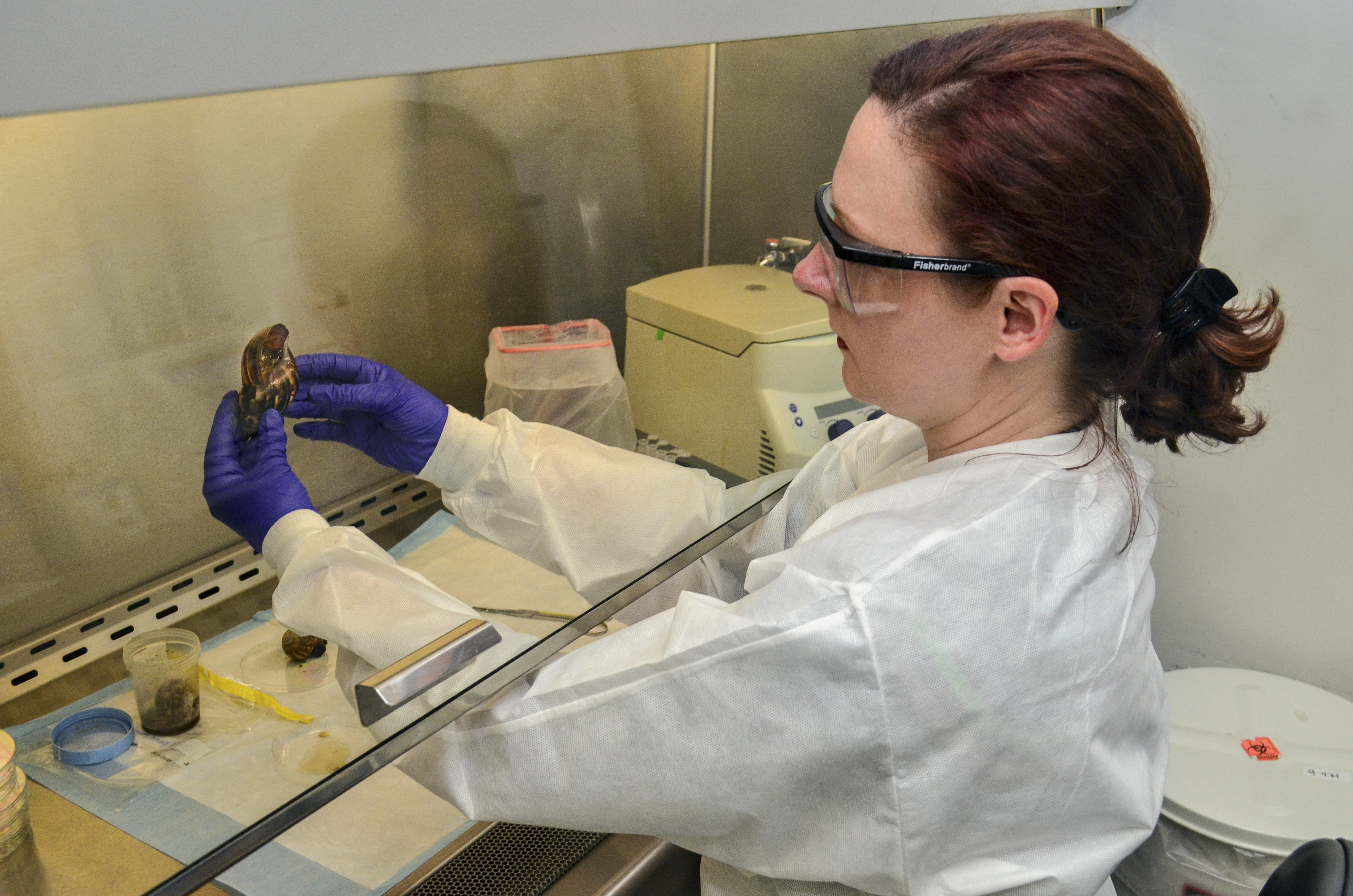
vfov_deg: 36.7
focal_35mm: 36
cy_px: 448
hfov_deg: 53.2
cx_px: 676
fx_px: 1350
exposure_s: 1/100
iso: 800
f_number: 7.1
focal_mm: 24
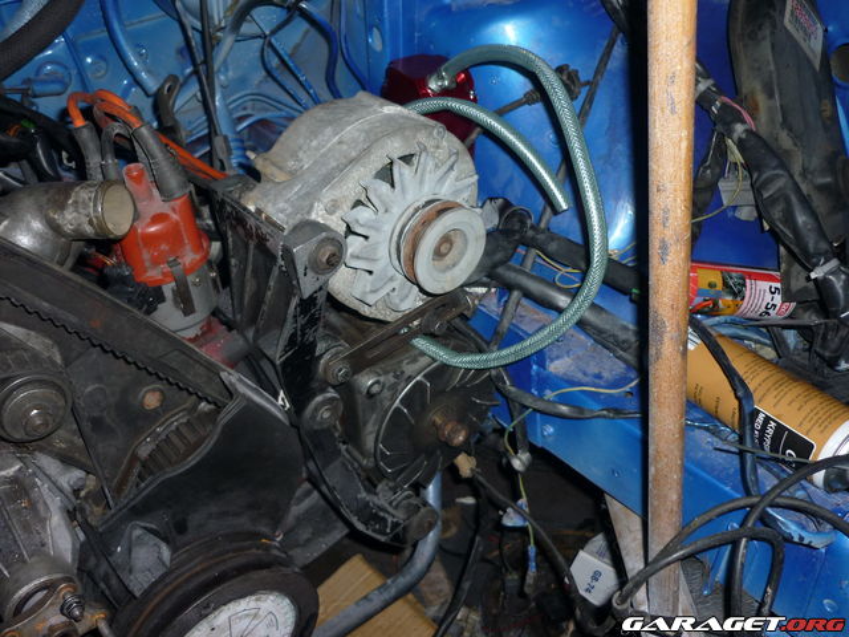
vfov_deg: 42.9
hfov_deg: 55.4
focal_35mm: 33
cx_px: 424
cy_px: 318
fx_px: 809
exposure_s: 1/30
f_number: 2.8
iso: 100
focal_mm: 5.5
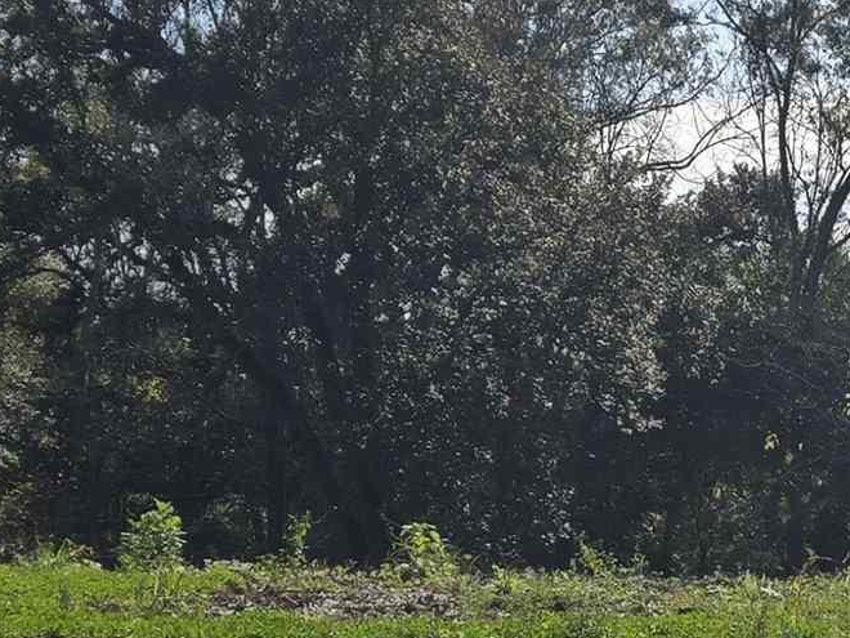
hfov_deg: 17.8
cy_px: 389
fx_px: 2627
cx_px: 894
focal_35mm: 107
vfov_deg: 13.8
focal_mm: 5.4
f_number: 1.8
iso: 25
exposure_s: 1/3550
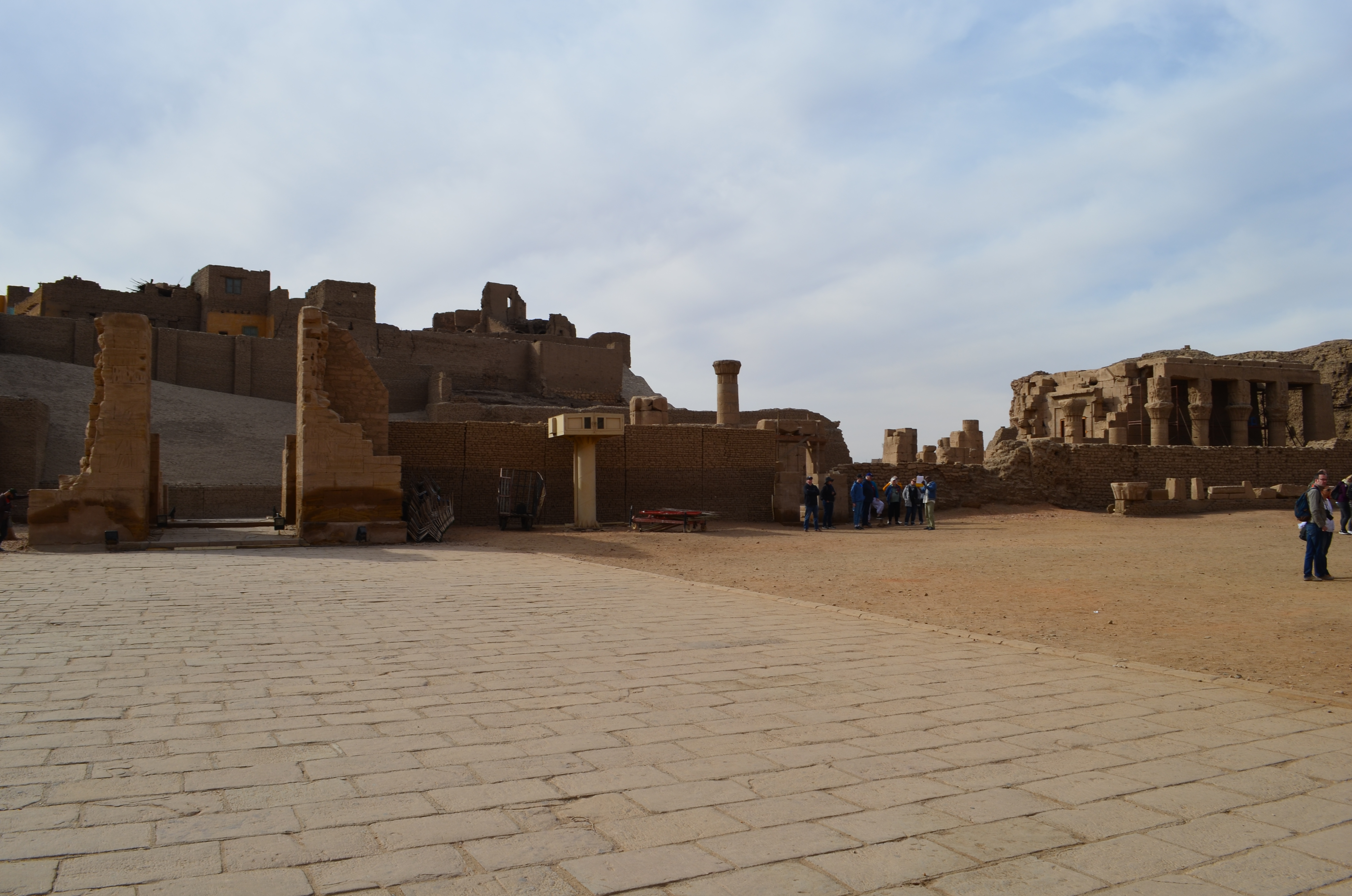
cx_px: 676
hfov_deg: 67.5
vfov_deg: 47.7
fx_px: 1012
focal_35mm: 27
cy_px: 448
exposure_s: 1/160
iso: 100
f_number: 11
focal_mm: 18
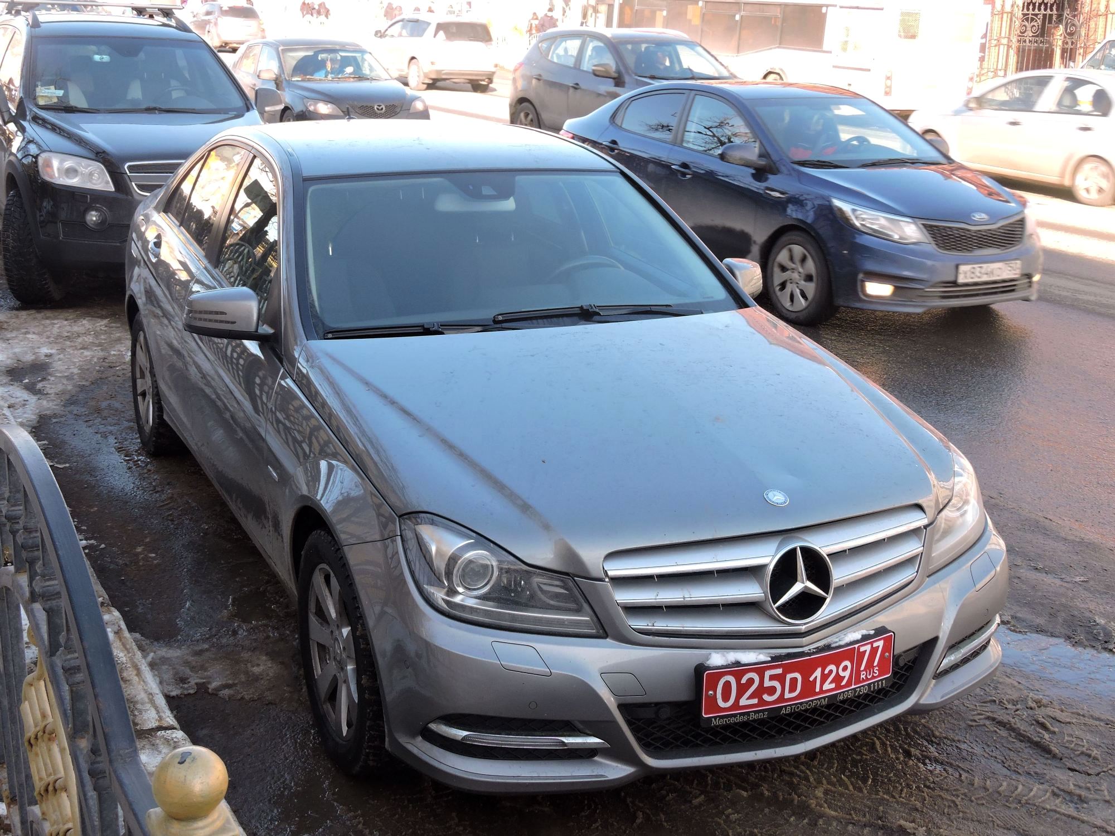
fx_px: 1288
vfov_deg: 36.0
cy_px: 418
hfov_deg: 46.8
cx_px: 558
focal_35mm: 40
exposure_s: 1/100
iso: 100
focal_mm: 7.2
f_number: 3.8
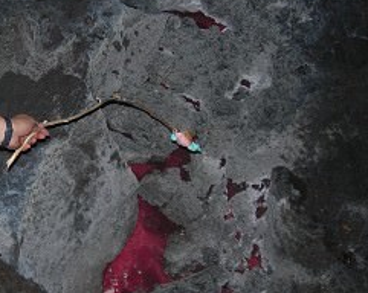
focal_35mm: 74
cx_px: 87
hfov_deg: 25.4
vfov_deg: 20.6
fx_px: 805
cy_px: 154
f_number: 2.8
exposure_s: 1/60.1
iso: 97
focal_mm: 7.8
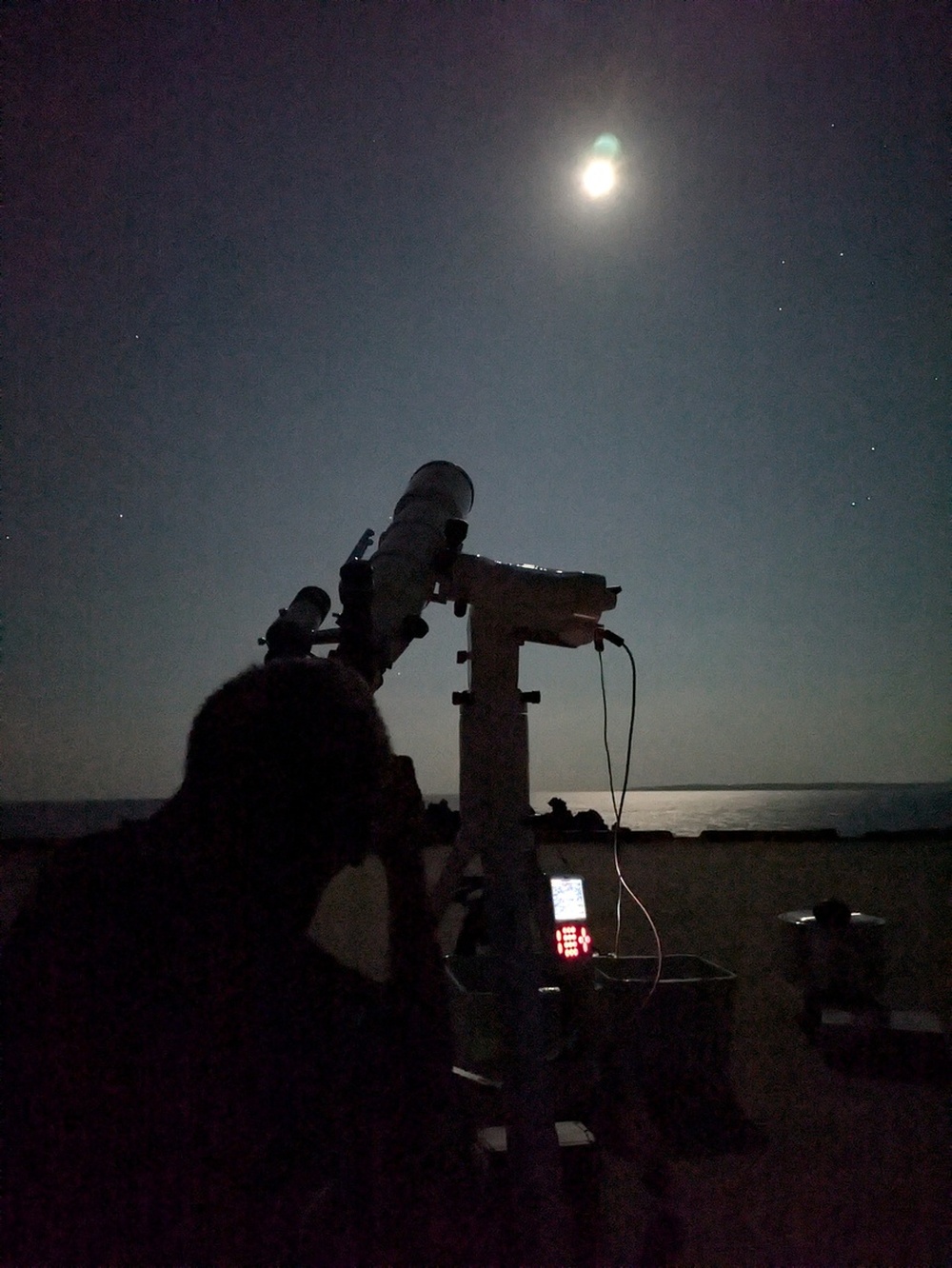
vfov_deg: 69.4
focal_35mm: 25
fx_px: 916
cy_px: 634
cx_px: 476
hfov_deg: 54.9
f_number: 1.89
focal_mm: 5.43
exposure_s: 1/3.66
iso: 11650
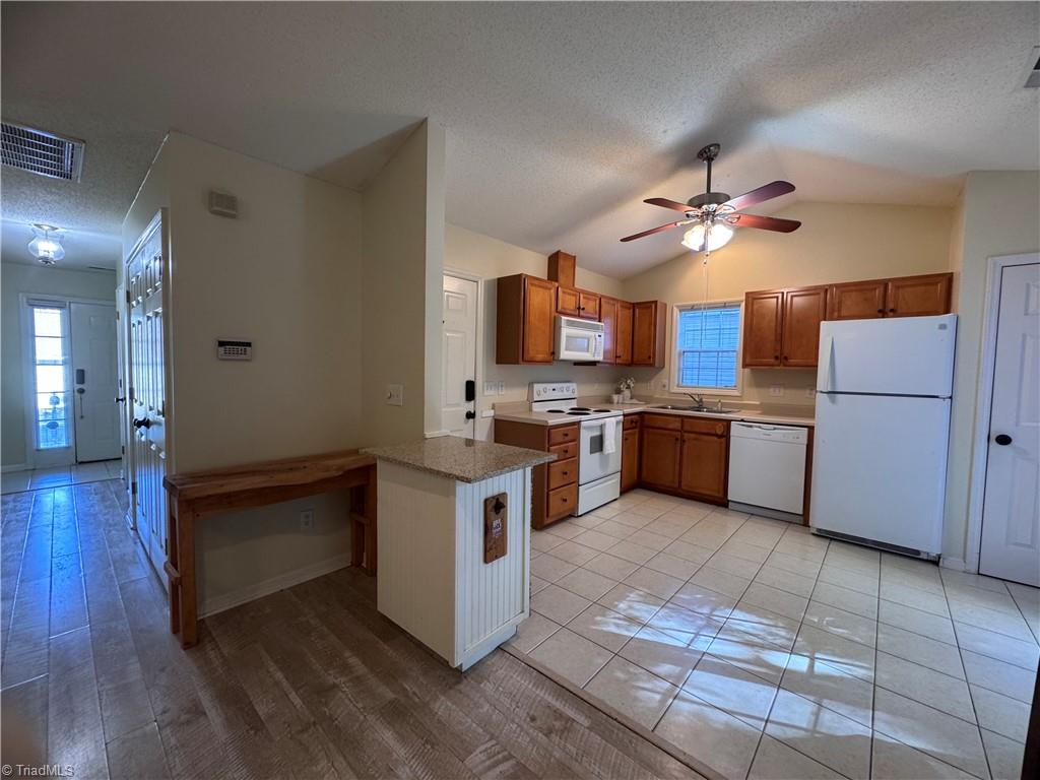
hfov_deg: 102.1
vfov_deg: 85.7
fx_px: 421
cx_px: 520
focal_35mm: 14
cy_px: 390
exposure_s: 1/60
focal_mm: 2.22
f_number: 2.2
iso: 250
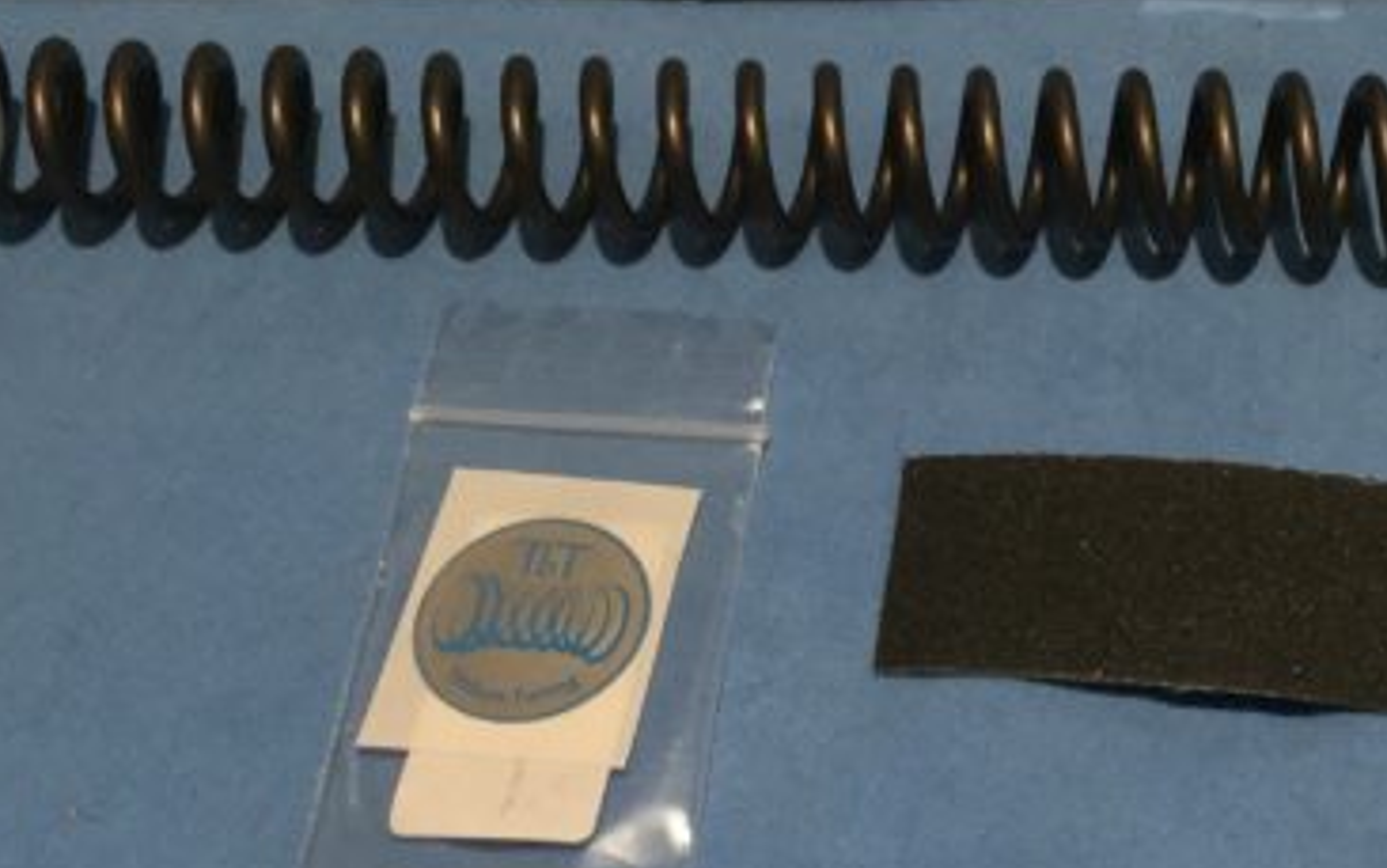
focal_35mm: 69
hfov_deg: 29.1
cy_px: 409
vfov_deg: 18.9
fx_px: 2609
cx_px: 1107
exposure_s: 1/33
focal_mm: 3.3
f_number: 2.4
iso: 80
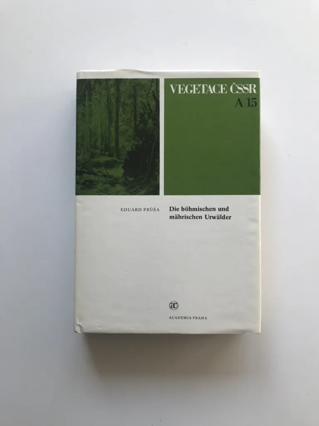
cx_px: 160
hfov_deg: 49.7
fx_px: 344
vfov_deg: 63.4
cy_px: 213
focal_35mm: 28
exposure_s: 1/238
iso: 20
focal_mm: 3.99
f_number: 1.8
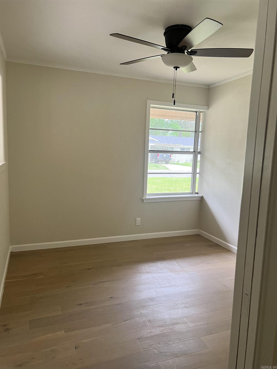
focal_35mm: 26
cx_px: 138
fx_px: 277
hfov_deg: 53.1
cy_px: 184
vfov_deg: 67.3
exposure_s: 1/94
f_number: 1.5
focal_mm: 5.7
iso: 125
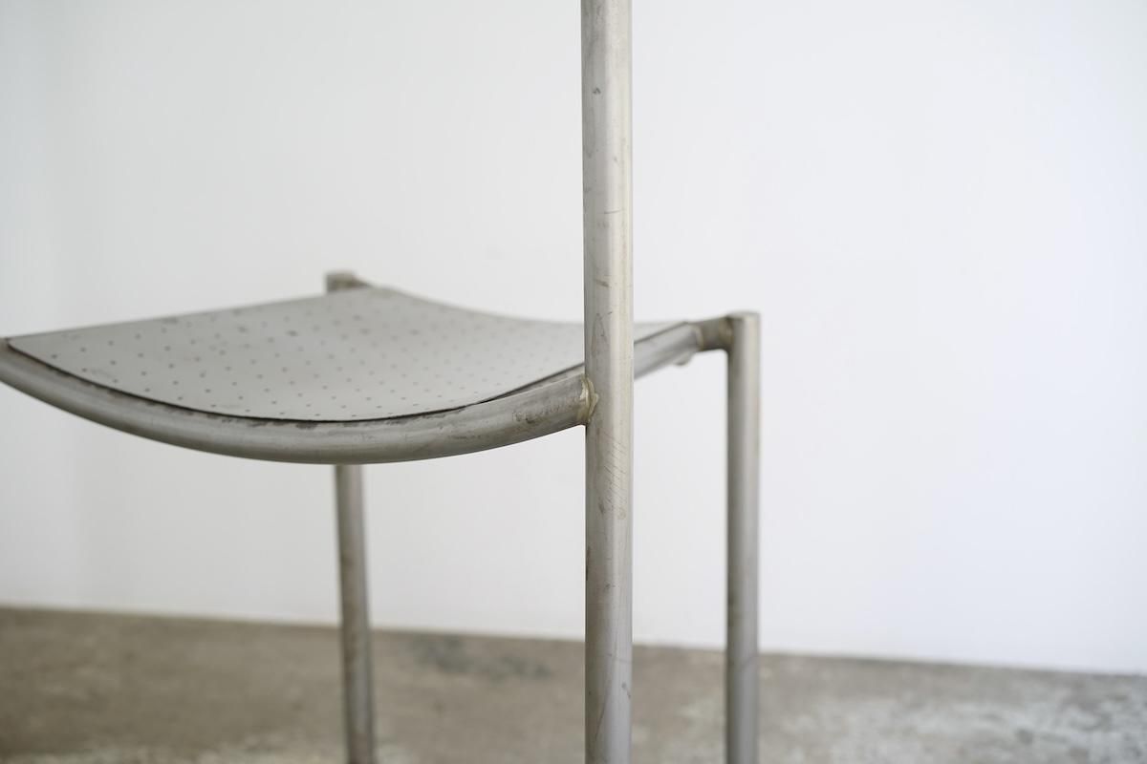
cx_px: 574
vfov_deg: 24.6
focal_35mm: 55
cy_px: 382
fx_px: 1752
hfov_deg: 36.2
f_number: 4
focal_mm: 55
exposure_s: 1/100
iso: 500
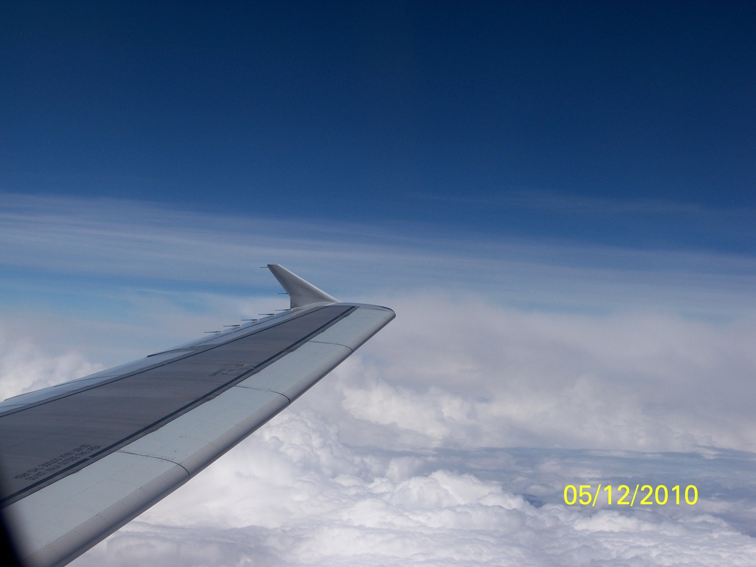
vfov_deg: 19.9
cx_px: 378
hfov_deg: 26.3
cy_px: 284
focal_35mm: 74
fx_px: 1616
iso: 64
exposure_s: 1/1250
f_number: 4.5
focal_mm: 14.6
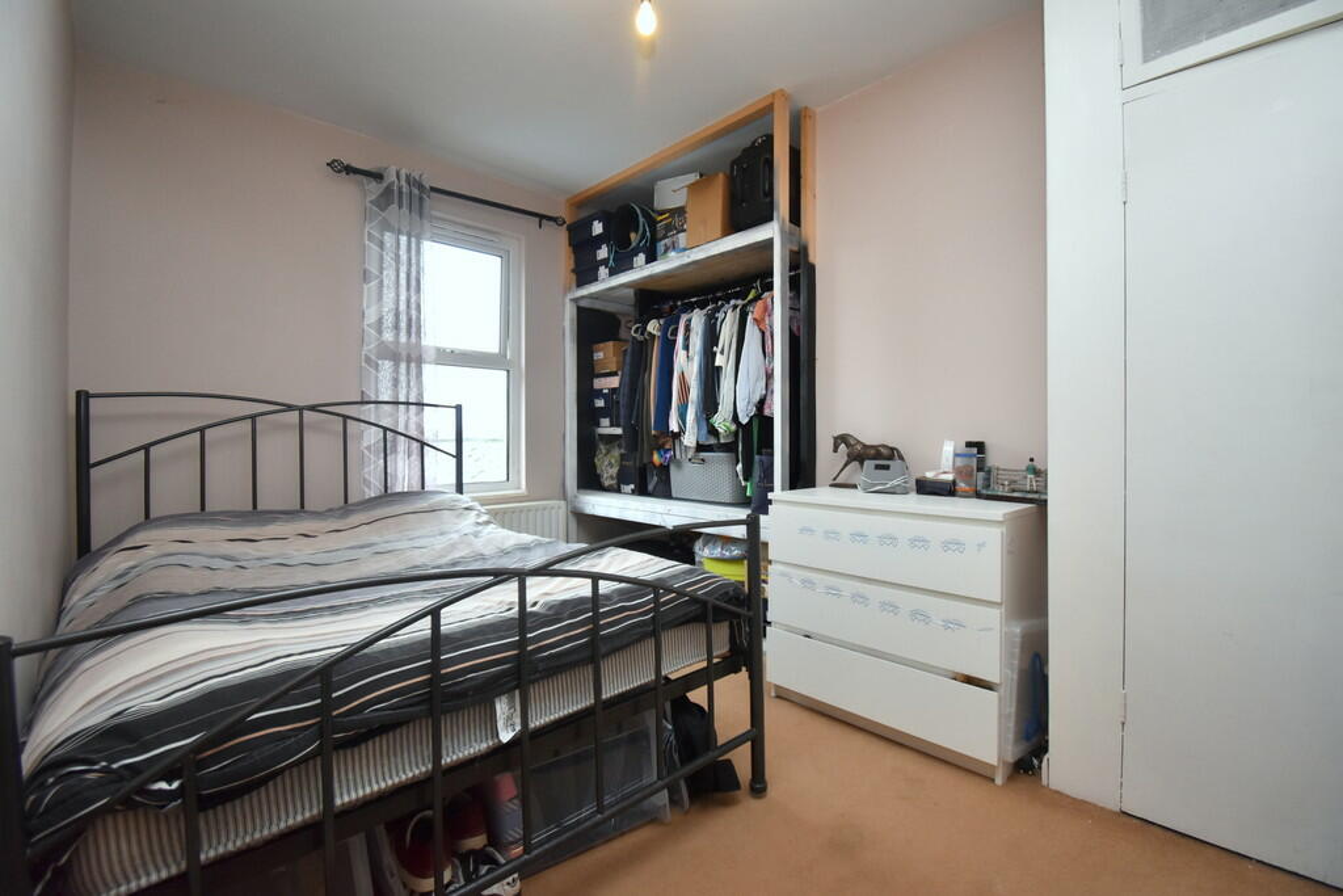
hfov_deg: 100.4
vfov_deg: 77.3
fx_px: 560
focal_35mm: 15
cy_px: 448
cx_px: 672
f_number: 4.5
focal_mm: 10
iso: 800
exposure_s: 1/160
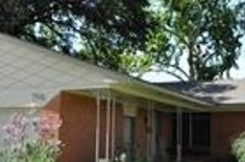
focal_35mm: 67
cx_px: 132
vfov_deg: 20.1
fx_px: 455
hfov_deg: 30.1
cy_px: 87
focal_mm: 21
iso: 1000
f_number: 13
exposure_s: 1/750
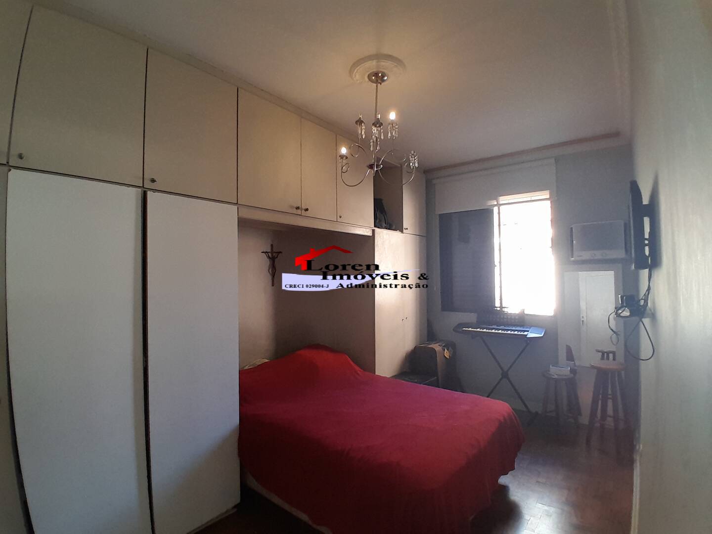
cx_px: 356
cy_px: 267
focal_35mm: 17
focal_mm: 1.46
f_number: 2.2
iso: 100
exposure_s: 1/40
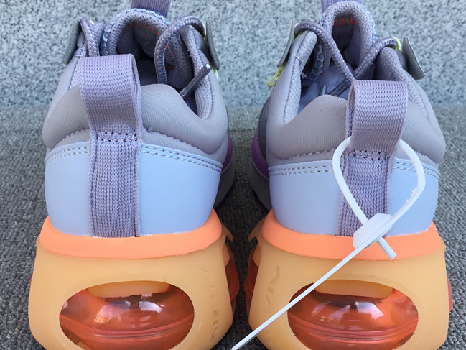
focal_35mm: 43
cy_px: 195
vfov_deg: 33.6
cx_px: 251
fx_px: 579
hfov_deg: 43.8
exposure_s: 1/224
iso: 25
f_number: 2.4
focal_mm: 3.3
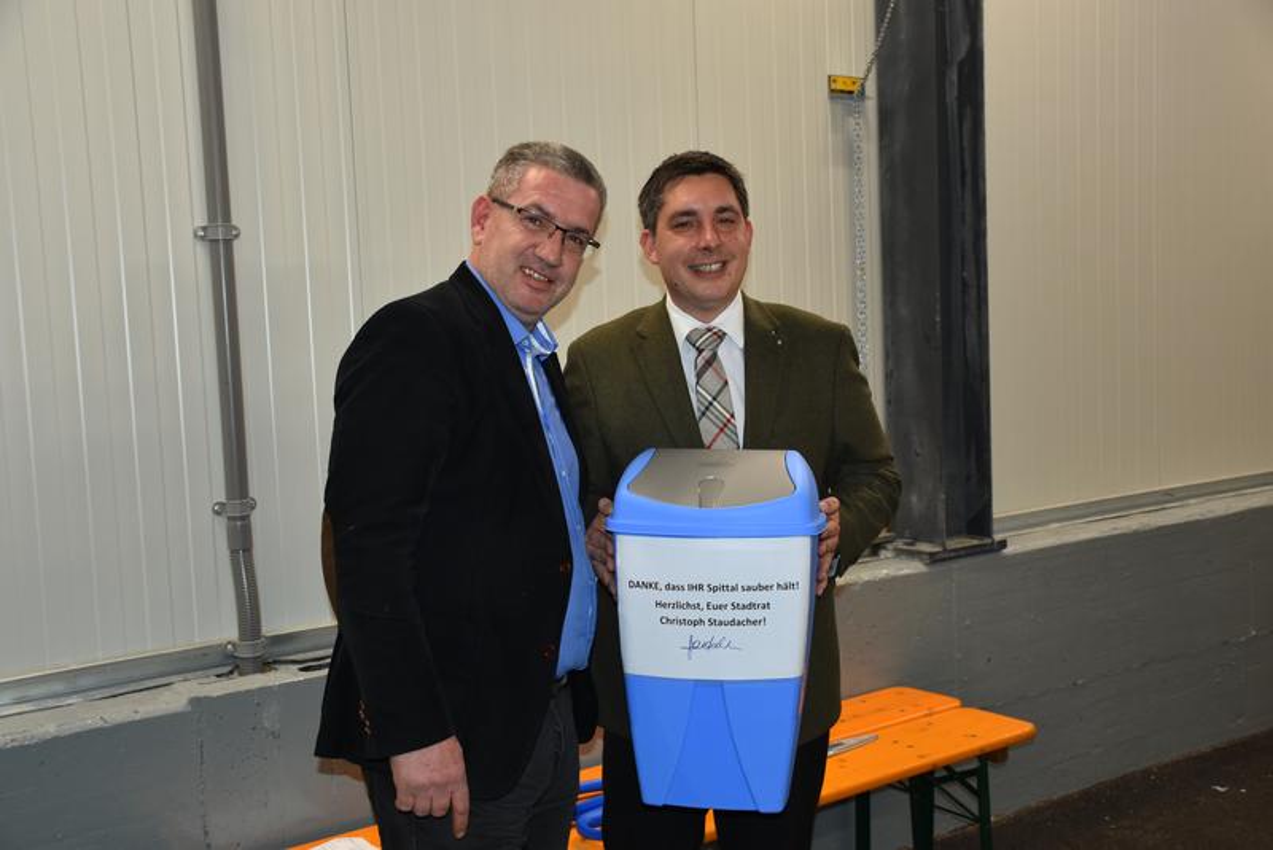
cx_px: 636
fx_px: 1380
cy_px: 425
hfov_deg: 49.5
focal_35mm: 39
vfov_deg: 34.2
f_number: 3.8
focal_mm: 26
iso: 400
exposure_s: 1/60
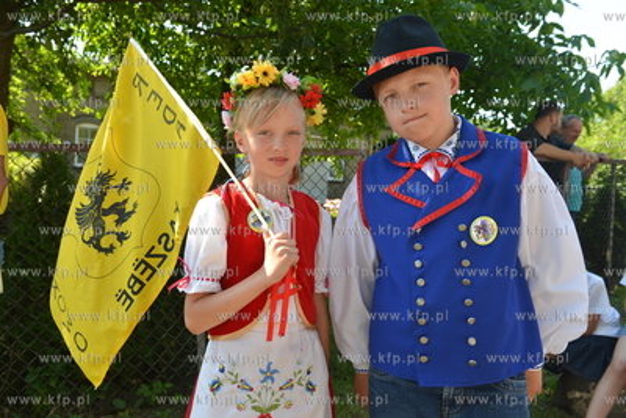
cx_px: 313
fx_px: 557
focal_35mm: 32
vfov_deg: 41.1
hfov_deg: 58.7
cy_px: 209
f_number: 5.6
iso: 250
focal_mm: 32
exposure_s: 1/200
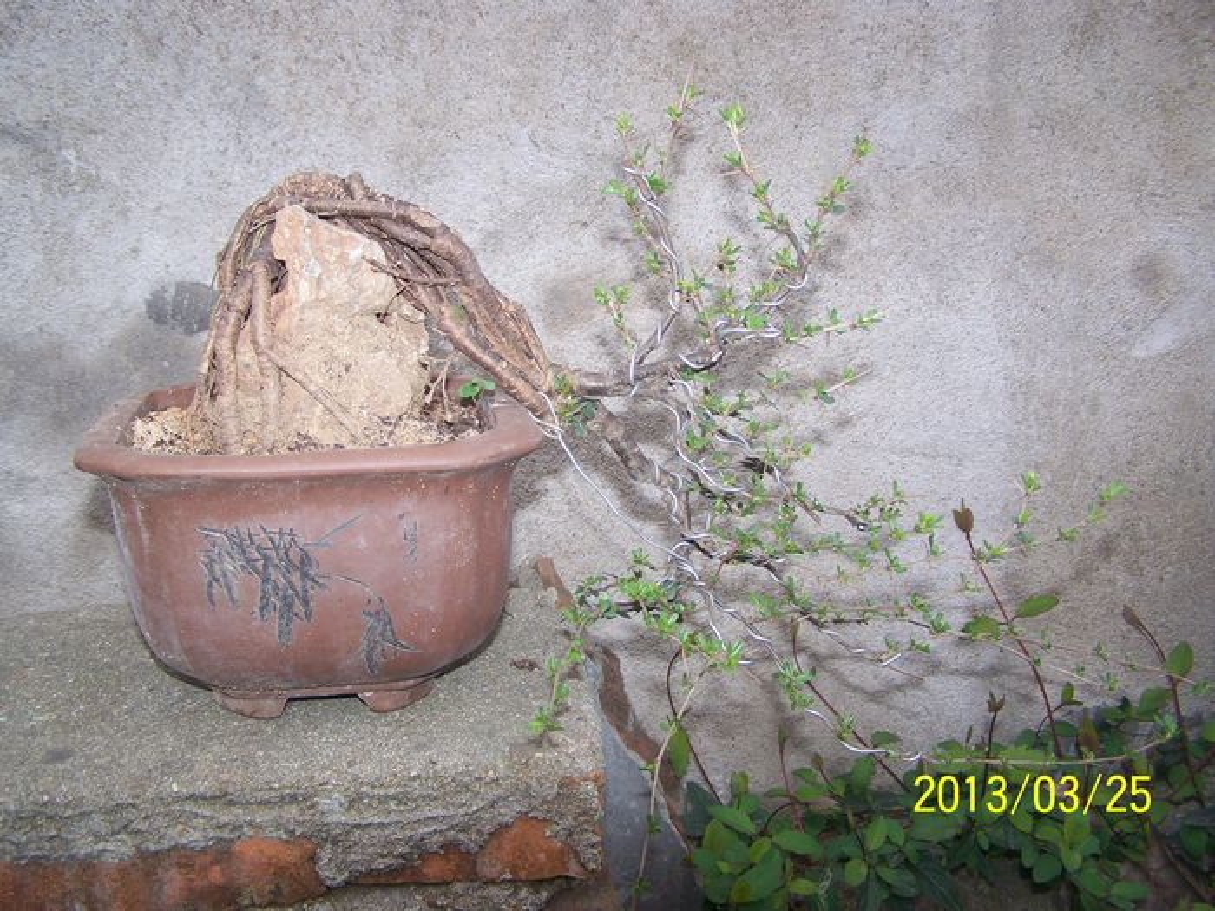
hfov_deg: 49.0
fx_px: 1334
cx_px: 608
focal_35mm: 38
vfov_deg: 37.7
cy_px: 456
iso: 80
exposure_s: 1/60
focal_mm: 6.3
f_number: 2.8
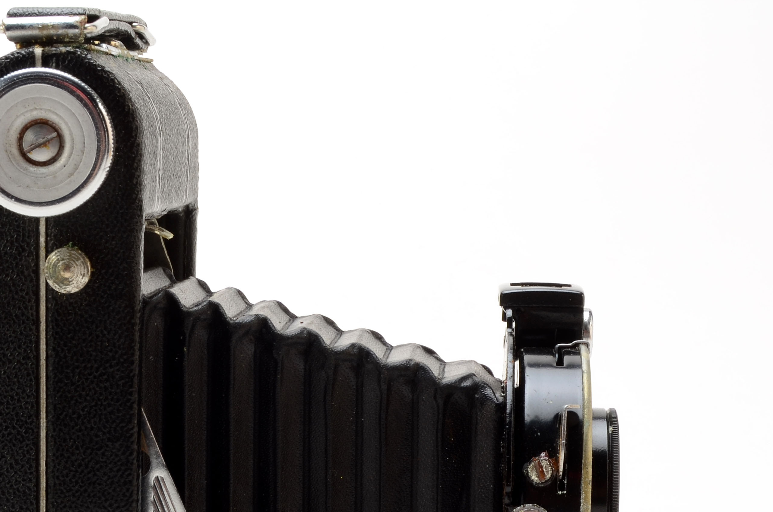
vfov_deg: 13.3
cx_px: 311
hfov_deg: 20.2
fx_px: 2163
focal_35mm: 101
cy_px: 483
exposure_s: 1/160
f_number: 18
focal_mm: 35
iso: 100
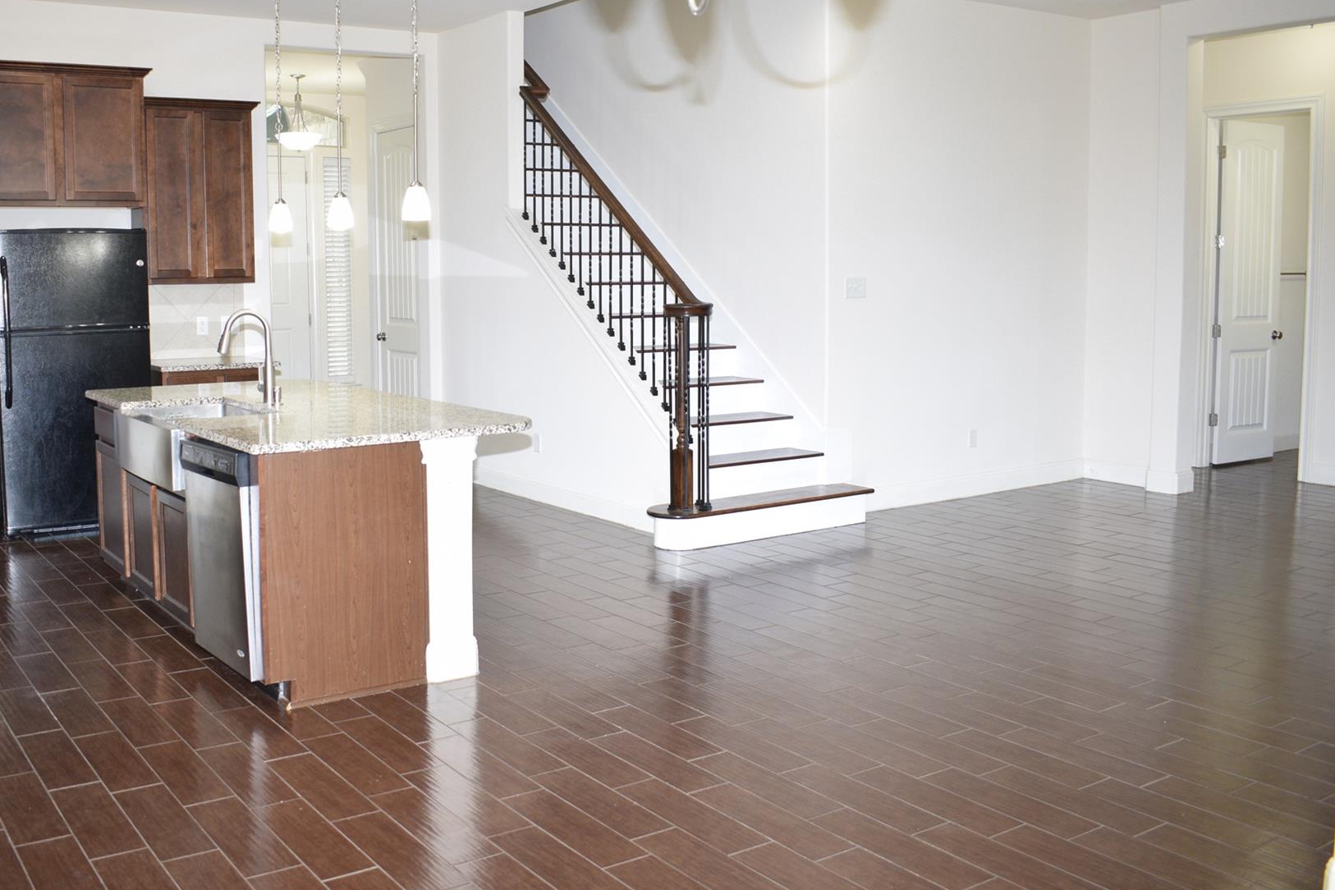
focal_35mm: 34
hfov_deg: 55.2
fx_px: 1261
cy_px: 371
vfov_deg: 38.8
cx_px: 512
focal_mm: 18
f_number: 4
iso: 400
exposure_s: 1/60
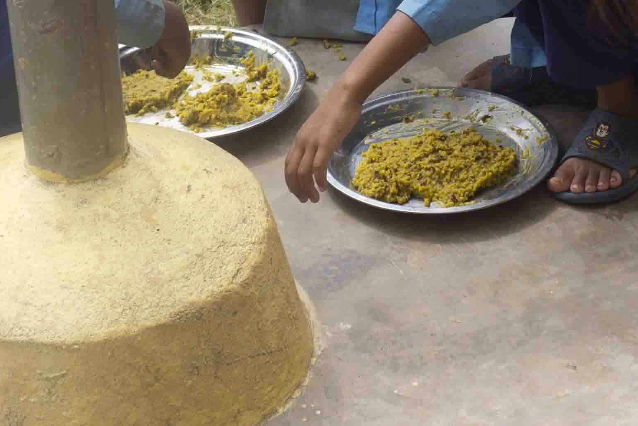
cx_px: 394
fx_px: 1648
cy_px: -40
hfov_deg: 21.9
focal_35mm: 93
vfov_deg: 14.4
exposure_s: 1/400
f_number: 4.5
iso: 100
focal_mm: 16
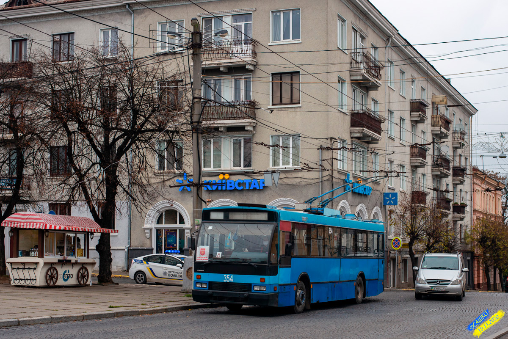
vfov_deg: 27.0
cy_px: 170
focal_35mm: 50
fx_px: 706
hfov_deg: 39.6
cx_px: 254
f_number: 3.5
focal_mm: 50
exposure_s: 1/320
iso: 250
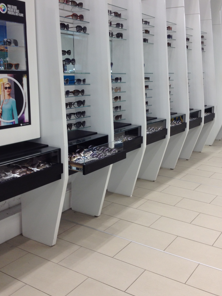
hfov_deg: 34.3
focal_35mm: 42
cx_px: 120
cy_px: 131
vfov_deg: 44.7
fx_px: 359
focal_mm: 4.28
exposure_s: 1/60
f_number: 2.4
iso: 64
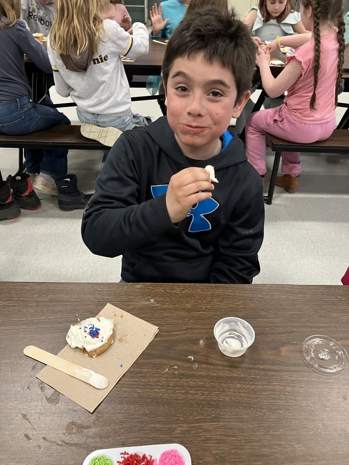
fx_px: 376
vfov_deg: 63.4
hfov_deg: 49.7
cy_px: 232
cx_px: 174
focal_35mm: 28
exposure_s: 1/60
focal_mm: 3.99
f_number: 1.8
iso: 250
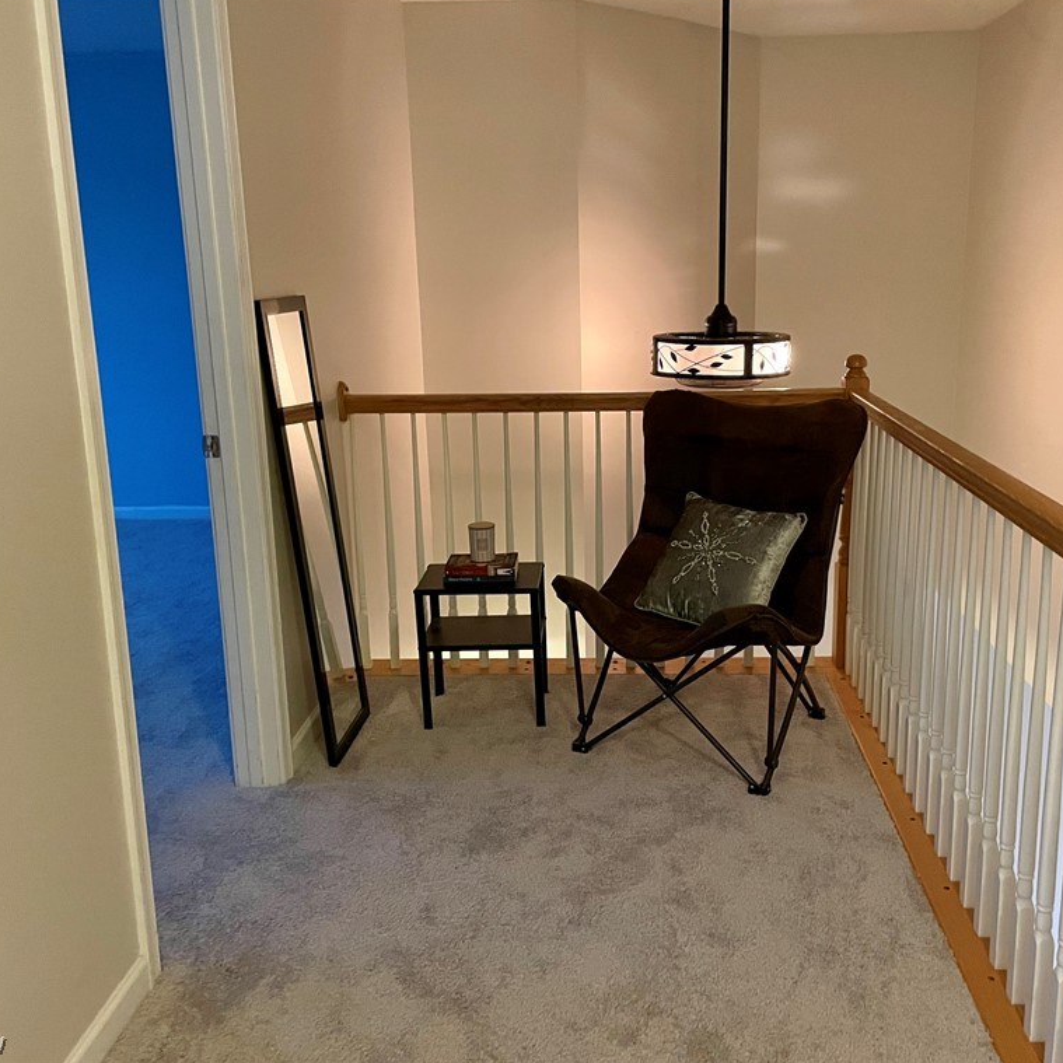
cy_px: 528
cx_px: 587
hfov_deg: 52.4
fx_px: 1077
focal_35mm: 31
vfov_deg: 52.5
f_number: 1.6
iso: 800
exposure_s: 1/30
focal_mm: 4.2
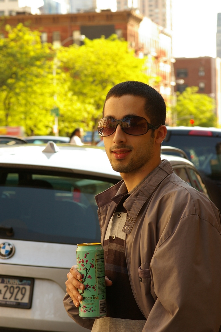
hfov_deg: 11.8
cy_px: 166
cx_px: 110
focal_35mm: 116
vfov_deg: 17.7
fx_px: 1065
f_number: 8
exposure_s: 1/60
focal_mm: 77
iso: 200
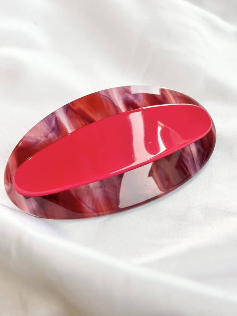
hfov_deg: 28.0
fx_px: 475
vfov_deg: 36.8
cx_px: 118
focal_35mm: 52
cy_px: 158
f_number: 1.6
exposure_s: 1/520
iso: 32
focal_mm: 5.96
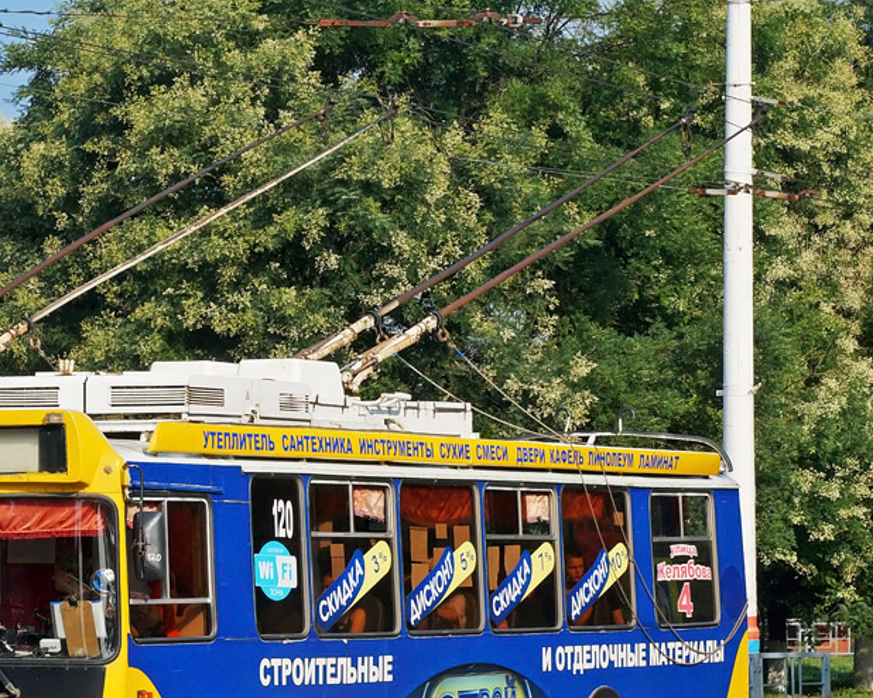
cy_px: 431
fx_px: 4236
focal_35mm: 164
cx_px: 38
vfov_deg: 9.4
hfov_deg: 11.7
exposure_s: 1/1250
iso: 400
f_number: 9
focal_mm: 60
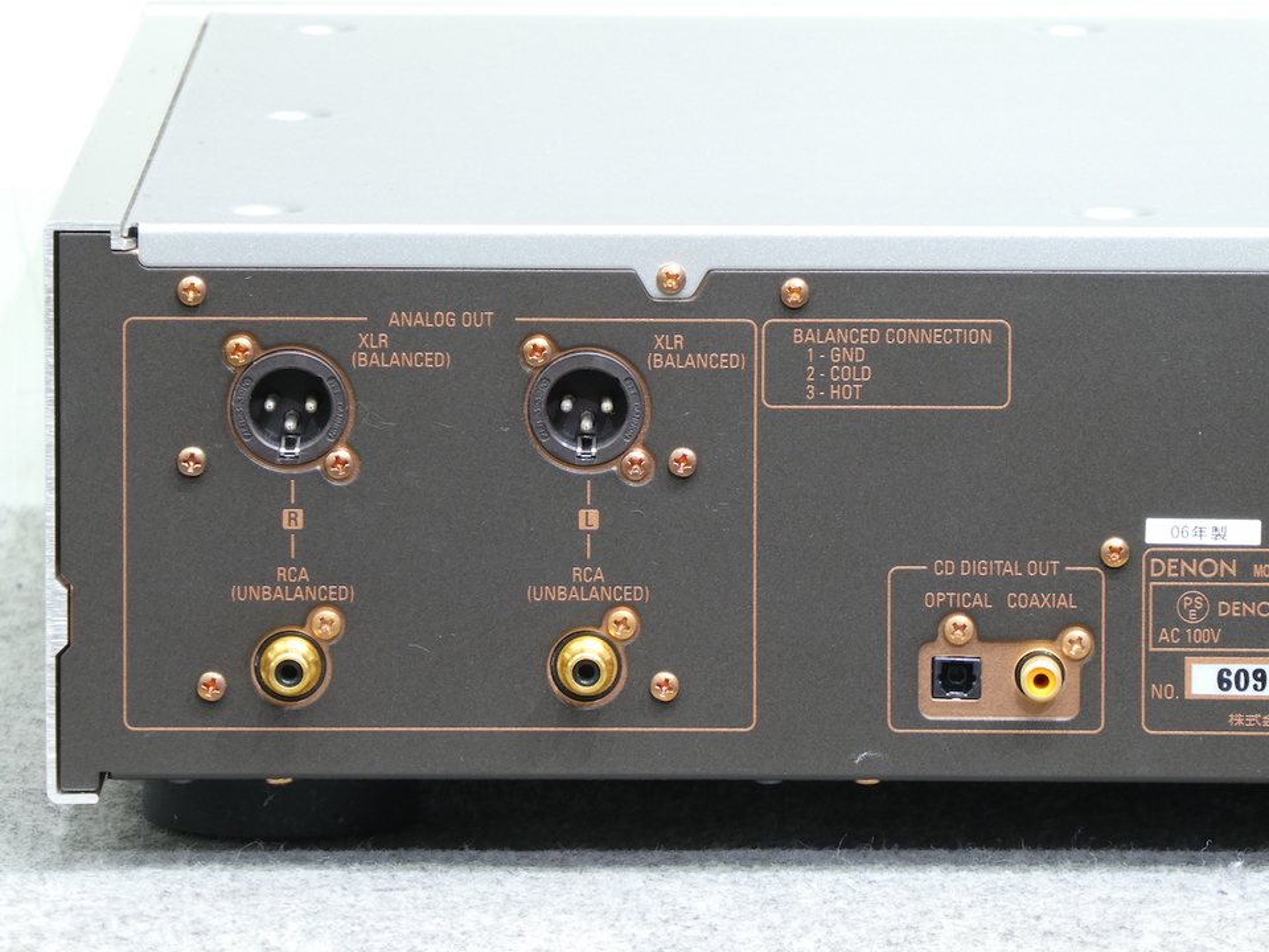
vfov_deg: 4.6
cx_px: 634
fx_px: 11804
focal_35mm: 322
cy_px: 476
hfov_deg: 6.2
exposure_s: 1/2
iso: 200
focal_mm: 57.7
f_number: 5.9
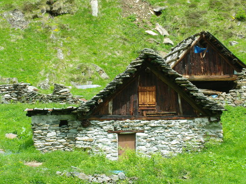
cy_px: 92
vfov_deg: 12.9
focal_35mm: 115
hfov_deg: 17.1
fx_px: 817
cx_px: 130
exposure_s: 1/4
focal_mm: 70
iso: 100
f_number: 32
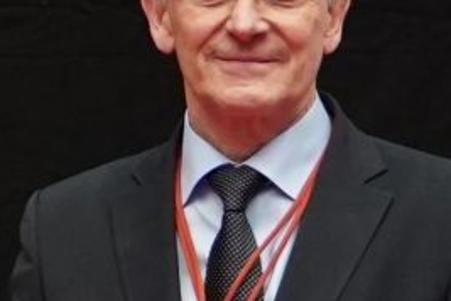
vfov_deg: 1.9
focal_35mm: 709
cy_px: 228
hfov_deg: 2.9
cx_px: -970
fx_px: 8881
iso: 1600
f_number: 2.8
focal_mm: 70
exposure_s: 1/320
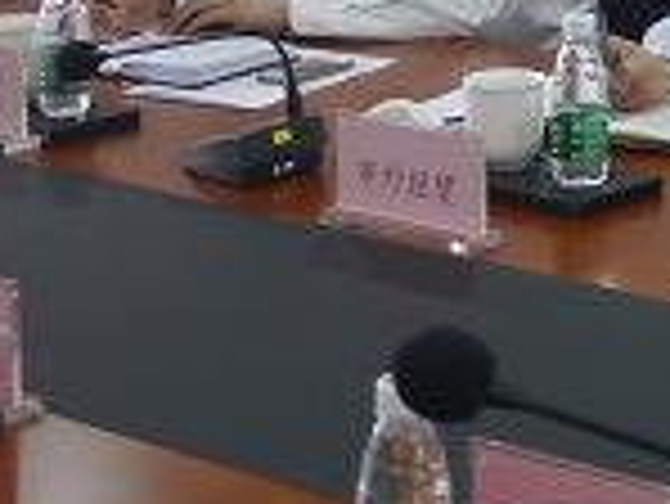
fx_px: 2479
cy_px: -450
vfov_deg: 10.8
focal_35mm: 128
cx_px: 863
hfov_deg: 14.7
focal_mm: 14
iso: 400
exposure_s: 1/60
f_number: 2.5
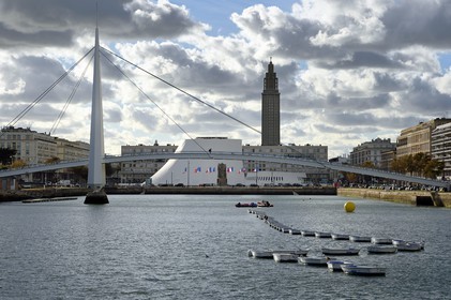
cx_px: 226
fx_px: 1314
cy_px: 150
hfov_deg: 19.5
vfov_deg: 13.0
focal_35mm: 105
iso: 200
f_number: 11
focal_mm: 105
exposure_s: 1/500
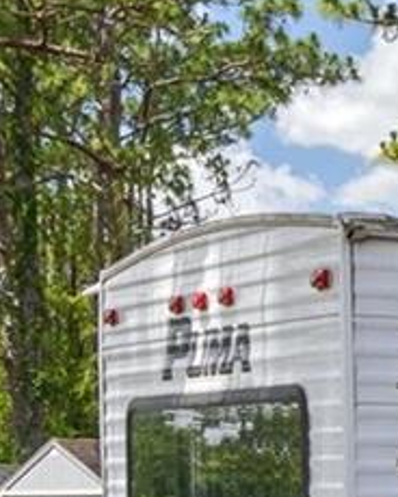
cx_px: 1278
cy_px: 575
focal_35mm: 150
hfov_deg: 8.3
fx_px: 2209
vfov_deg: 12.6
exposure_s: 1/80
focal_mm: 23
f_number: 8
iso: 320
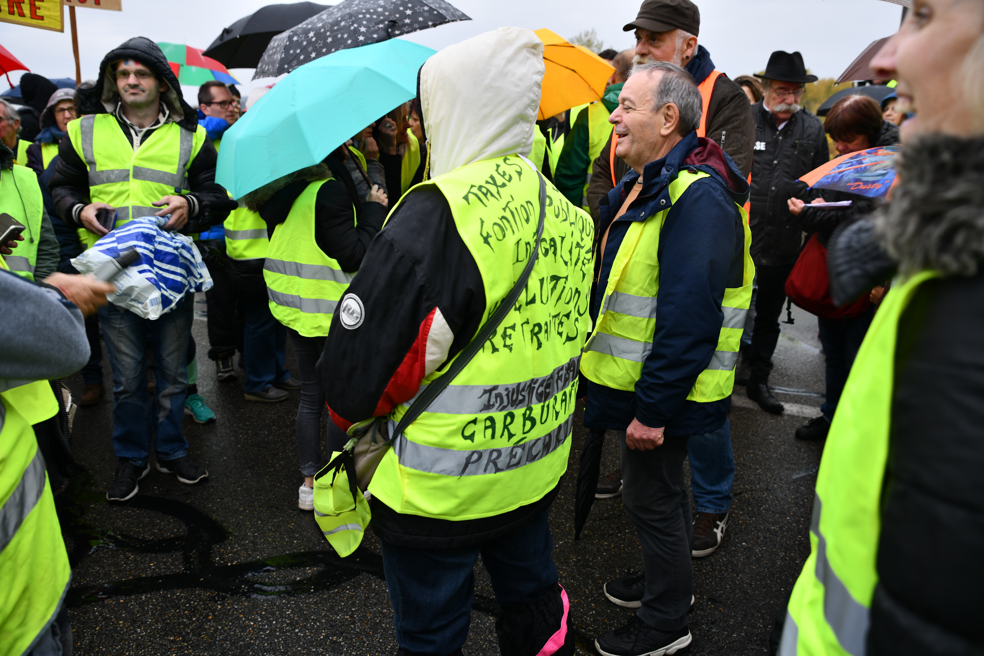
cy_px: 328
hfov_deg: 63.7
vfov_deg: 45.0
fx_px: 793
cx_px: 492
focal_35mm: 29
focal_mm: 29
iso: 100
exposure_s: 1/100
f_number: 3.5
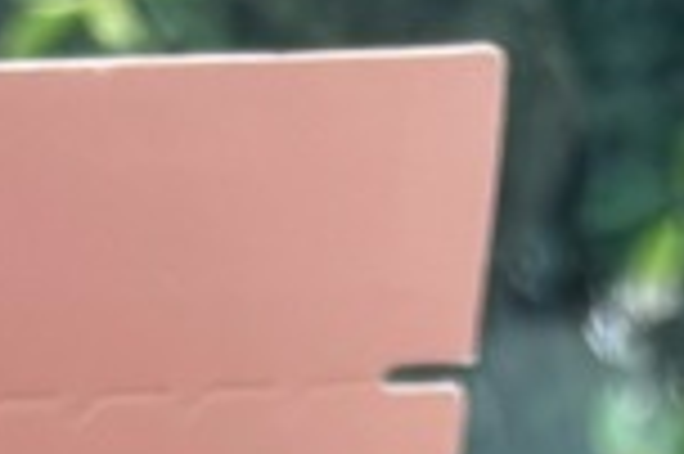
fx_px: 4878
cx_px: 238
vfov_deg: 4.1
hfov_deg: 8.0
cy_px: 2962
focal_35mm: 257
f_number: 1.6
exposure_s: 1/121
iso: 50
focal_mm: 5.96
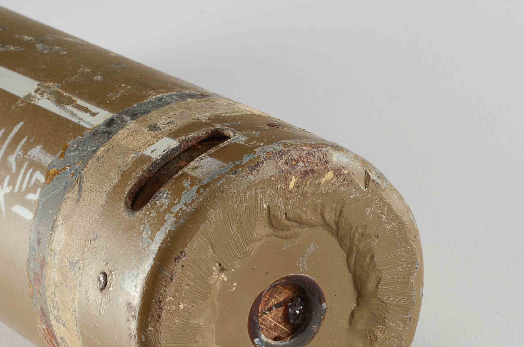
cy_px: 219
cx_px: 74
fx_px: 2106
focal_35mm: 145
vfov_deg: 9.4
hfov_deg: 14.1
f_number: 22
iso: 100
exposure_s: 1/80
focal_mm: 50
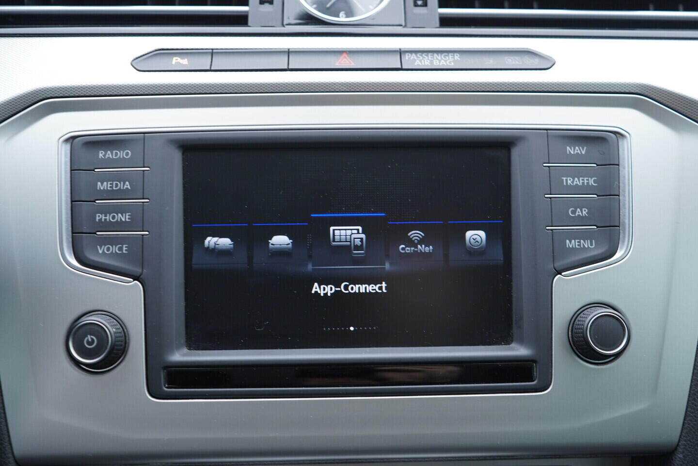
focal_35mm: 36
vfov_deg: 36.9
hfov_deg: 53.1
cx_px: 349
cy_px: 233
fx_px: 698
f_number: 2.8
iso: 250
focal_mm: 24
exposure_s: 1/40
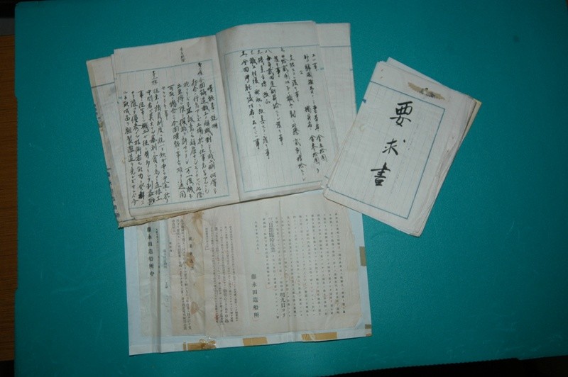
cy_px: 188
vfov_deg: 41.6
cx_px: 284
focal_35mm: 32
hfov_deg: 59.5
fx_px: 497
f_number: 5
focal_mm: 21
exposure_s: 1/60
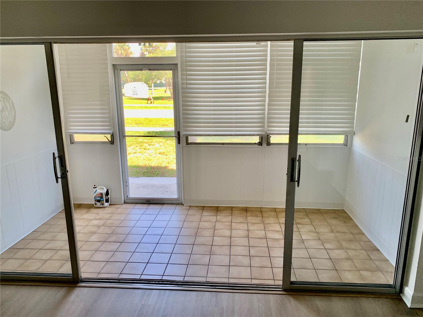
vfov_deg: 53.1
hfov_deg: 67.3
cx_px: 212
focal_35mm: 26
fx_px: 318
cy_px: 158
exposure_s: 1/122
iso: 50
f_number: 1.8
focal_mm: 4.25
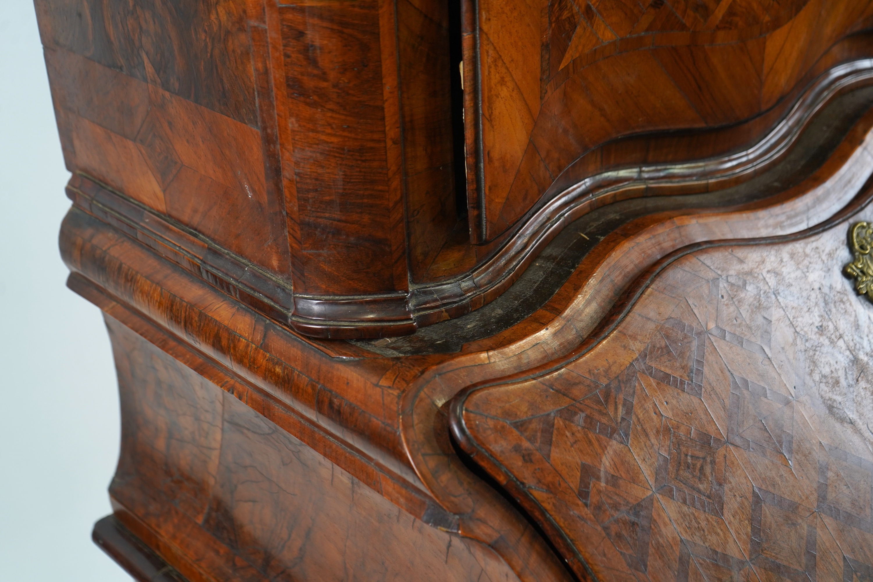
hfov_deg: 39.6
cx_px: 436
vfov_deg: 27.0
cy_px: 291
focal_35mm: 50
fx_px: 1212
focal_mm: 50
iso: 500
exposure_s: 1/125
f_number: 5
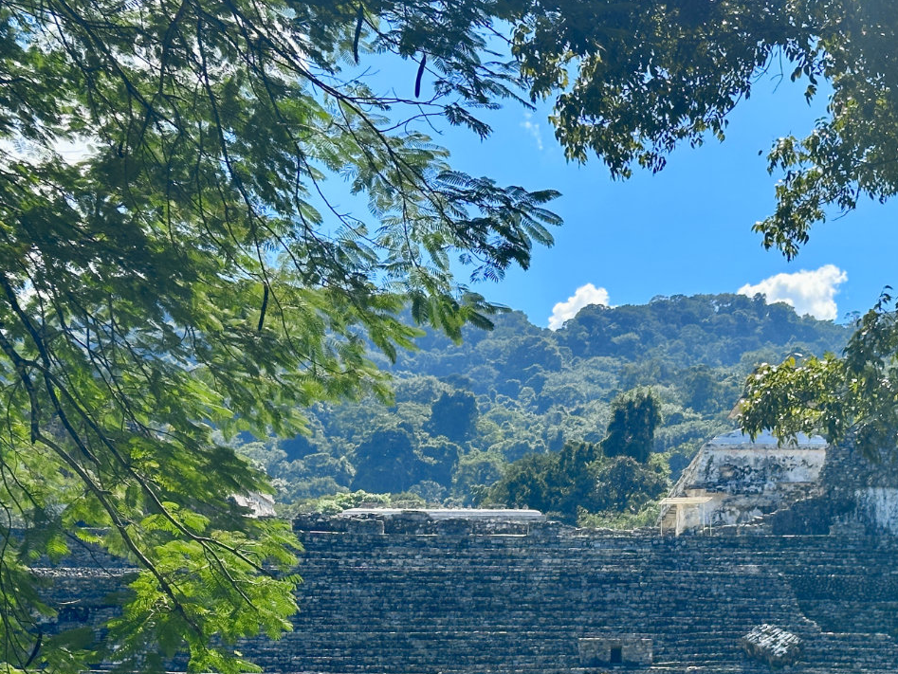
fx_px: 1972
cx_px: 634
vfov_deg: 19.3
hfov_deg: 25.4
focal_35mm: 76
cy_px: 469
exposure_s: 1/2667
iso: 64
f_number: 1.8
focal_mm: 6.9
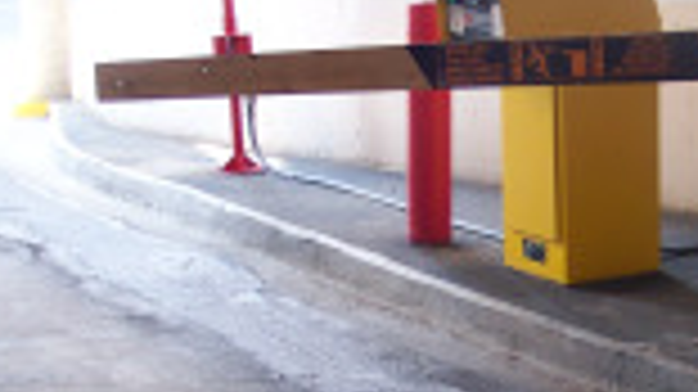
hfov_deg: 18.3
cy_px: 365
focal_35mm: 115
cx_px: 621
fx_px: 2127
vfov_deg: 10.5
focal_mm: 7.6
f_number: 2.8
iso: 80
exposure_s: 1/30
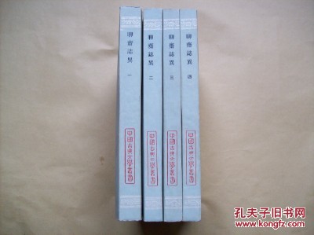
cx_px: 157
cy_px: 118
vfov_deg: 39.6
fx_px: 326
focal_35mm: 36
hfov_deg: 51.4
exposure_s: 1/26.7
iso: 160
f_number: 2.7
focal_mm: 6
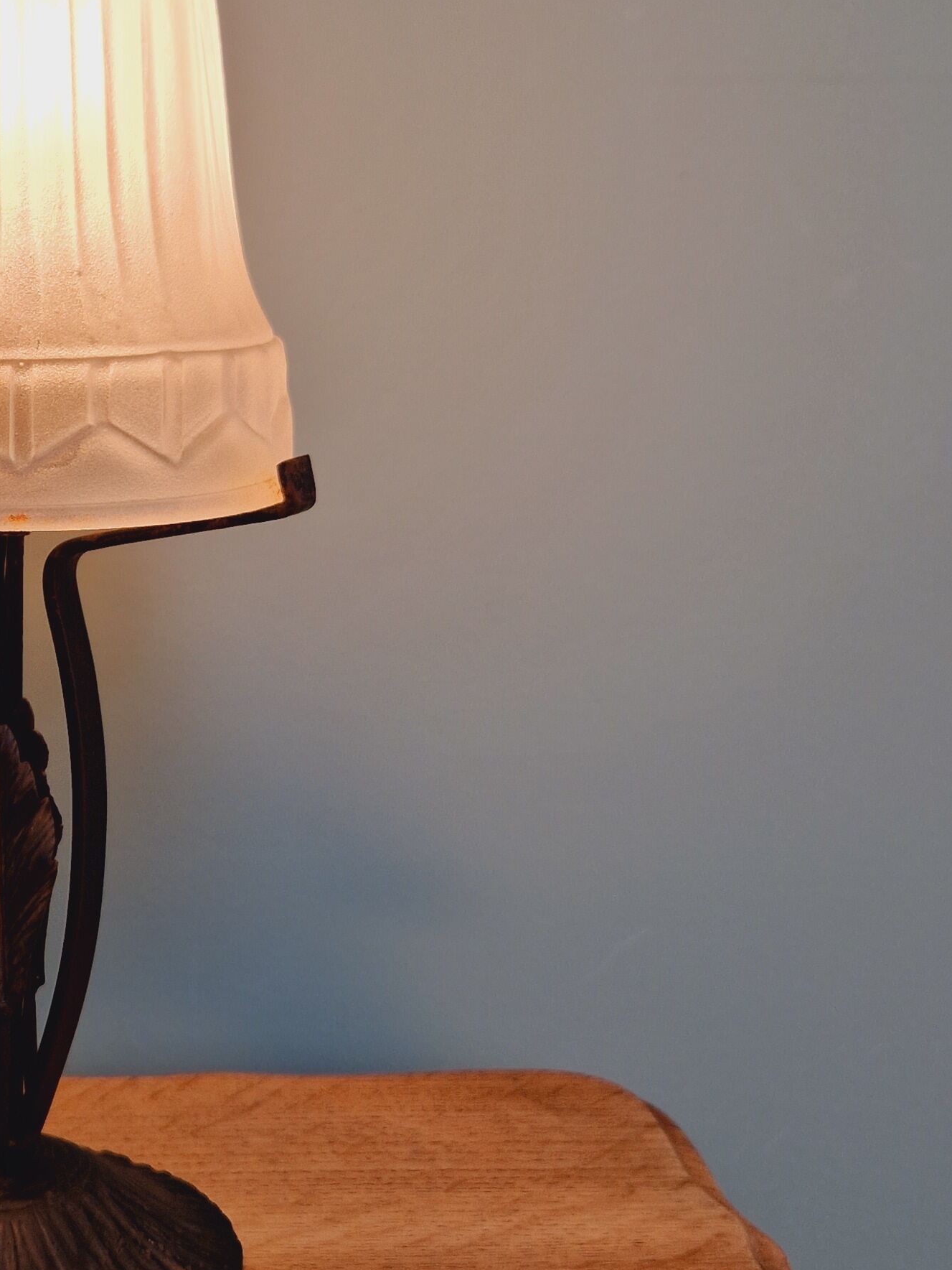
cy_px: 514
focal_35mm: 52
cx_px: -5
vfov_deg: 36.7
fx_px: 1907
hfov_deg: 26.5
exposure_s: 1/180
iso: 50
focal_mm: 5.4
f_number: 1.8
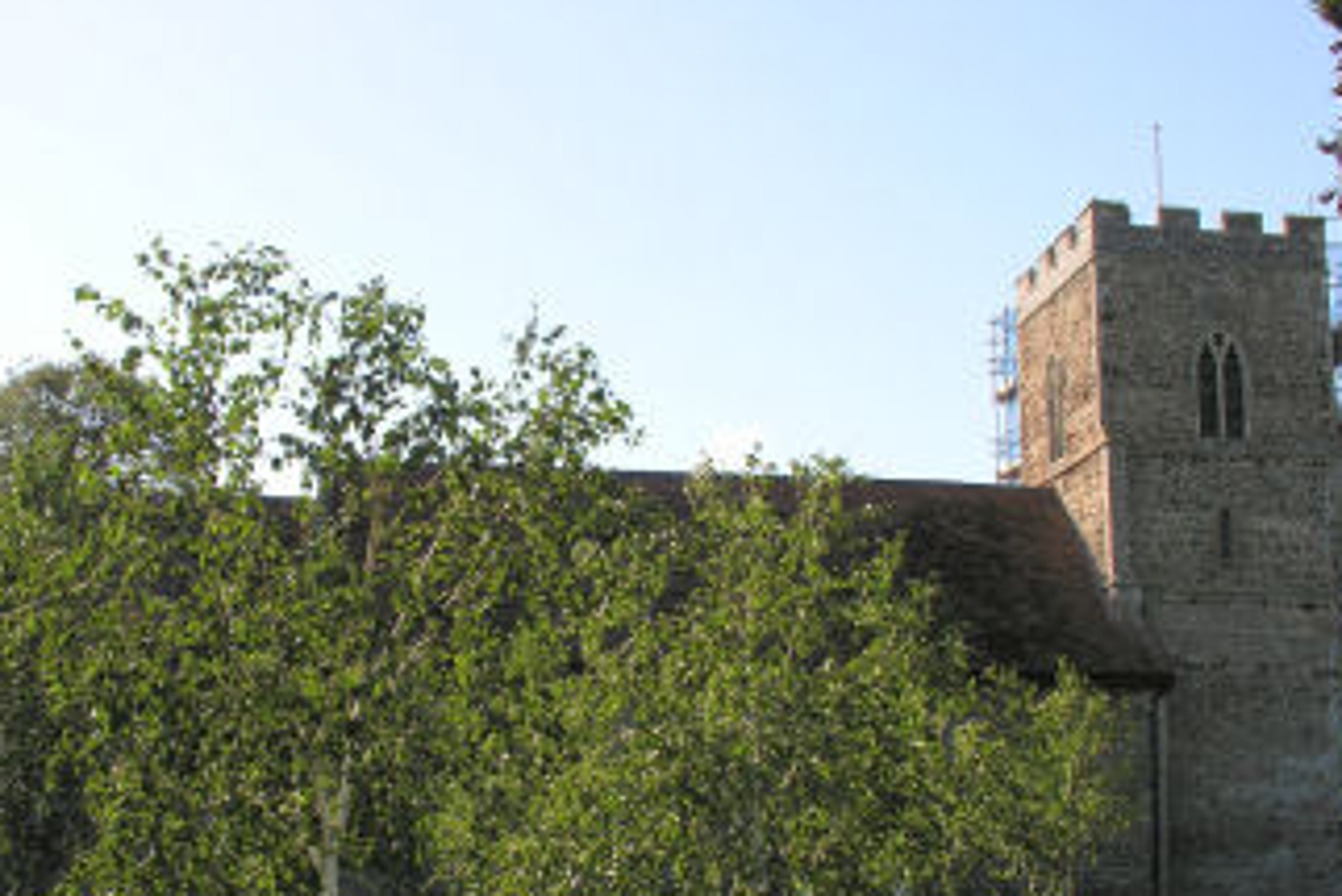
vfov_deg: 25.8
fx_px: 1939
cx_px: 554
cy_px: 640
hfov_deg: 38.1
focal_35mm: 52
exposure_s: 1/180
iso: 50
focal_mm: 8.9
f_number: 5
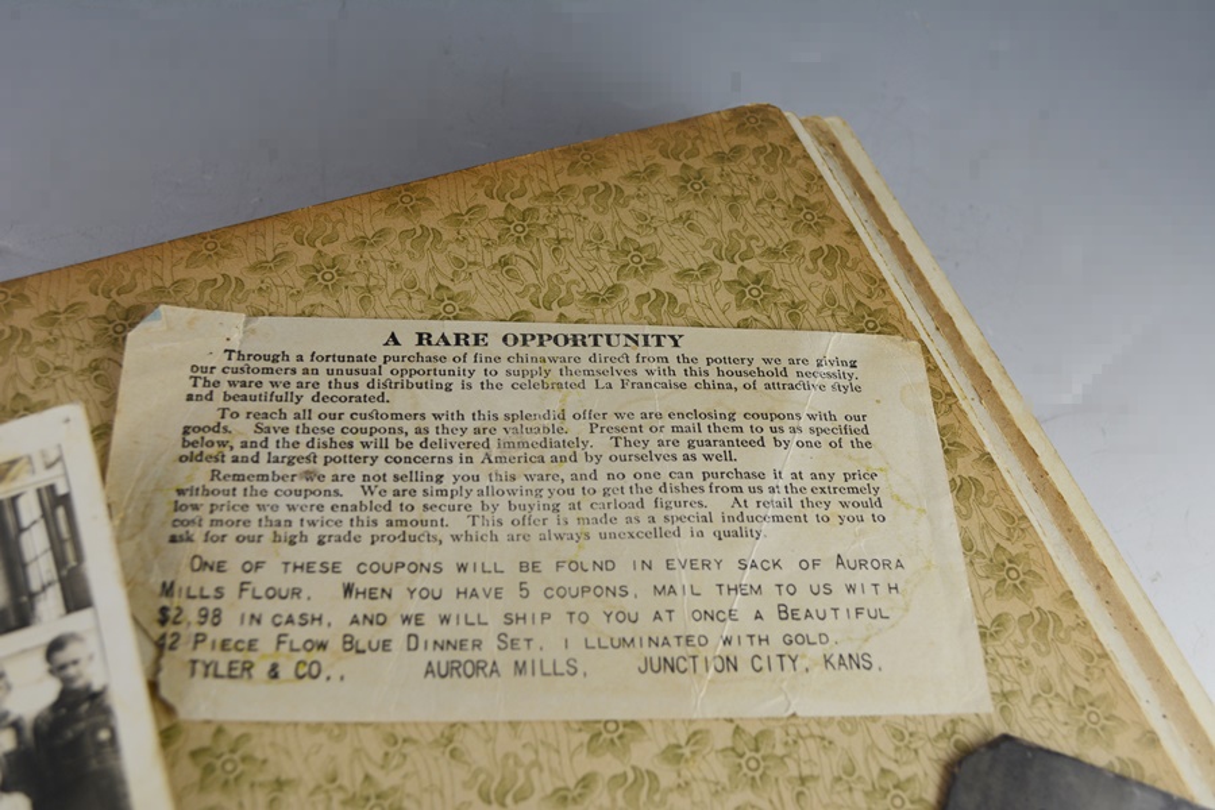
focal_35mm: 36
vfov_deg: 36.9
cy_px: 405
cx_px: 608
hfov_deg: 53.1
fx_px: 1215
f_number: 5.6
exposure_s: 1/125
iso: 250
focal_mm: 24
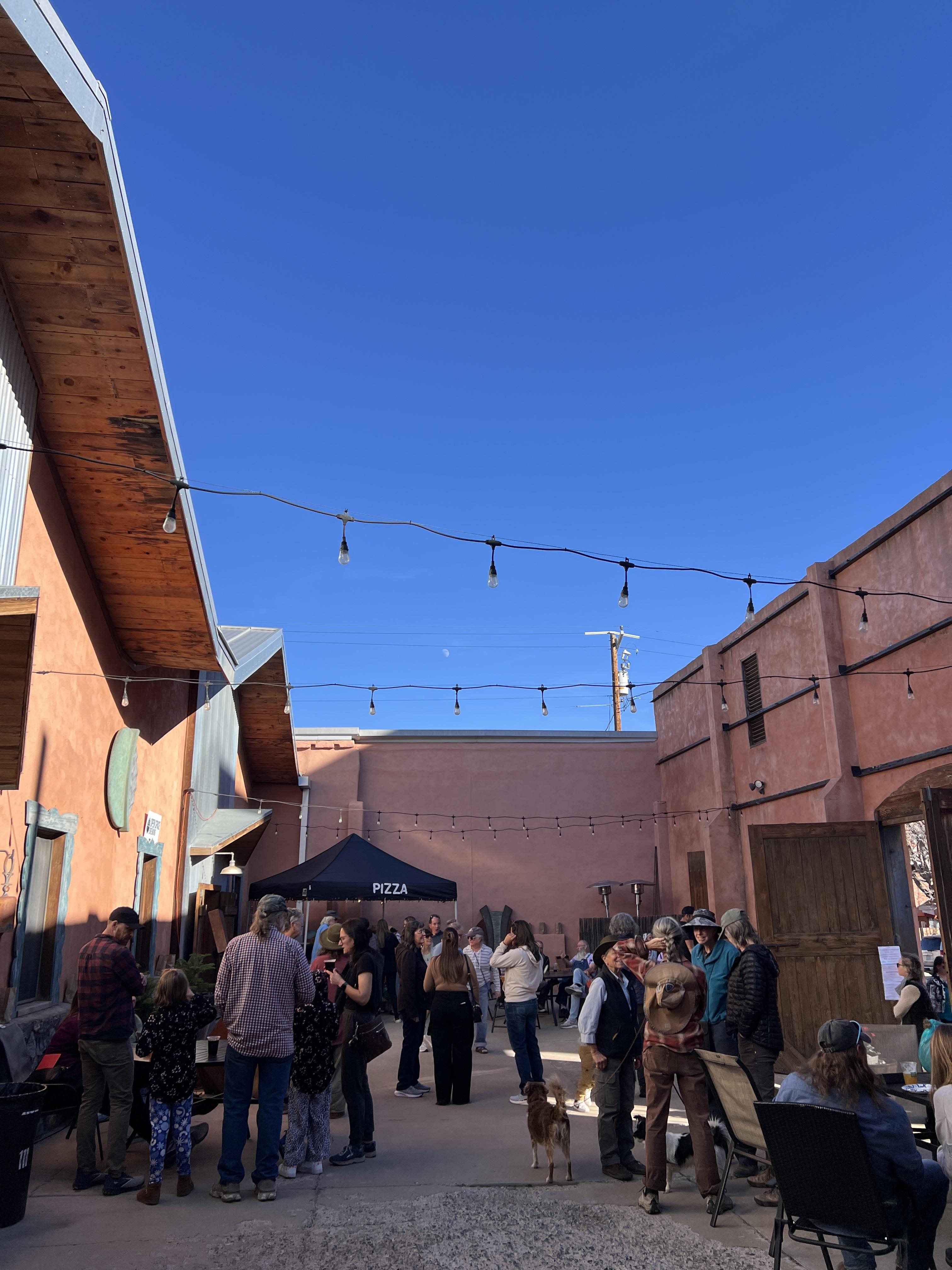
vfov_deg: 67.3
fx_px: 953
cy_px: 635
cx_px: 476
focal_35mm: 26
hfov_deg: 53.1
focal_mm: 5.7
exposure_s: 1/1972
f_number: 1.5
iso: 50
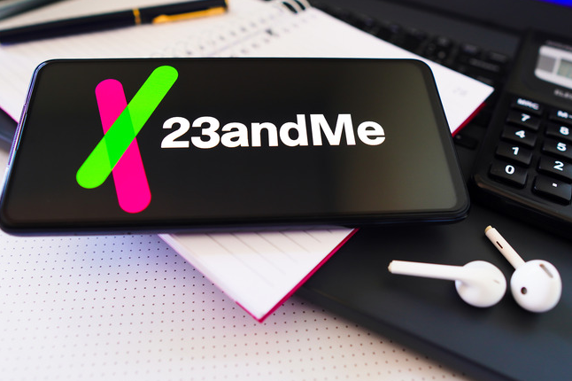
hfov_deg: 63.7
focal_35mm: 29
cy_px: 163
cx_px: 291
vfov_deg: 44.8
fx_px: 461
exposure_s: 1/60
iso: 160
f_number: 2.2
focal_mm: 16
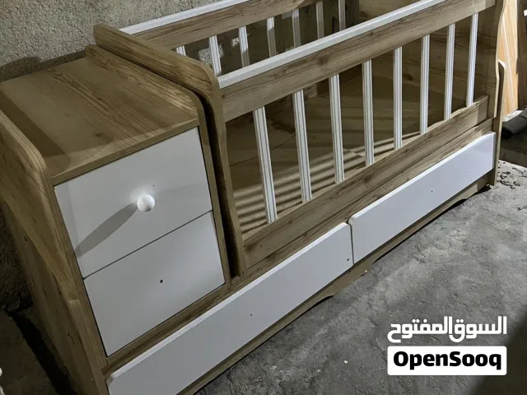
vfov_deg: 53.1
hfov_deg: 67.3
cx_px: 264
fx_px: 396
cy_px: 198
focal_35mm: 26
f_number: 1.5
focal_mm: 5.7
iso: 500
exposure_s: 1/25
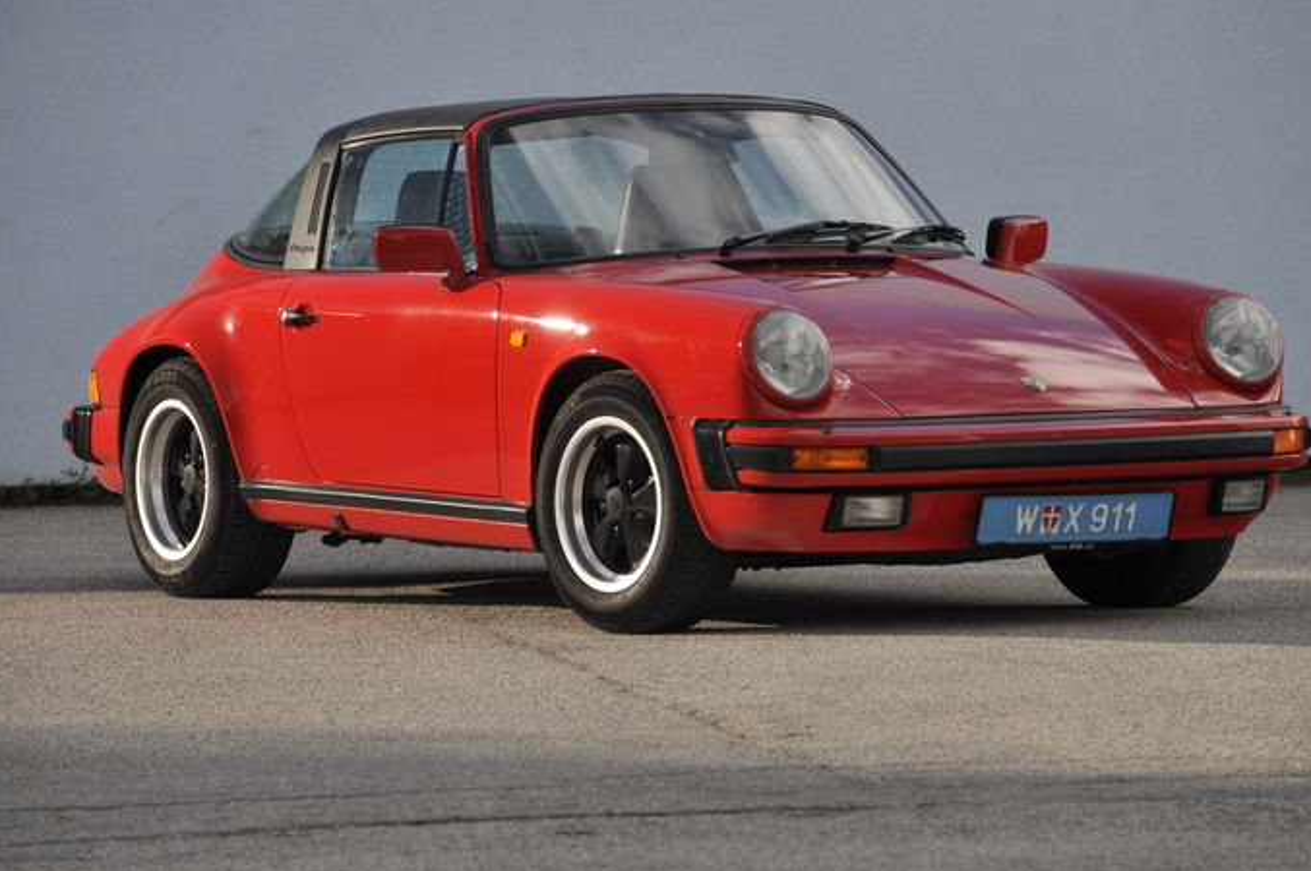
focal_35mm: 230
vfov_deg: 6.0
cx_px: 695
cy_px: 399
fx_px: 8352
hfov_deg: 9.0
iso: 500
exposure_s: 1/640
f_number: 6.3
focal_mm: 135
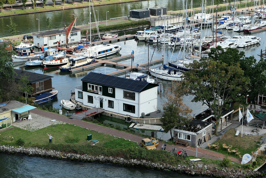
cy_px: 89
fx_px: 569
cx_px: 133
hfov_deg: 26.3
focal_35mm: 77
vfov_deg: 17.7
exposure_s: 1/1300
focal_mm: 26.4
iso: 125
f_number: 2.8
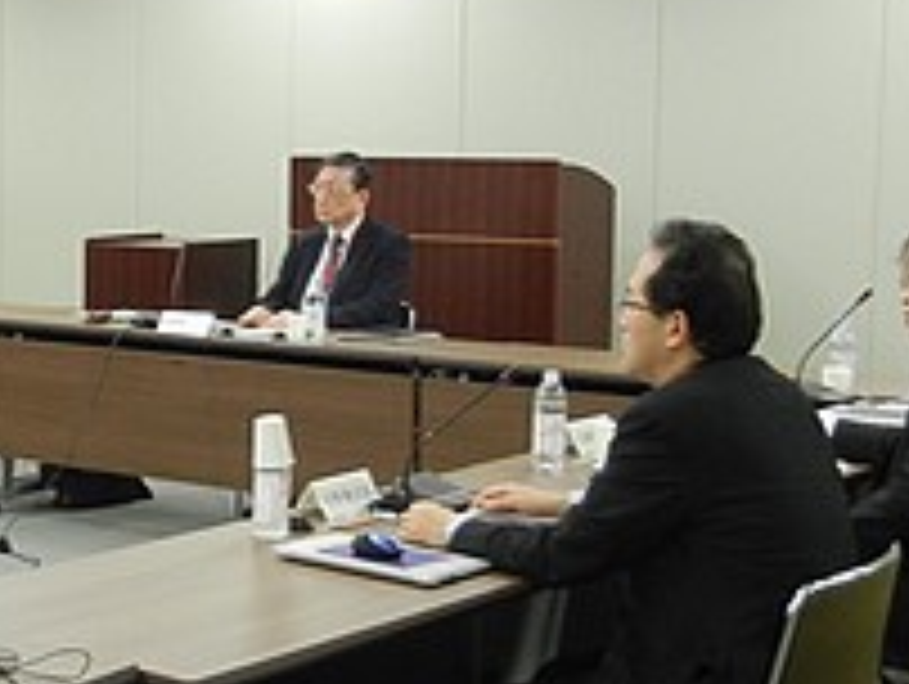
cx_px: -126
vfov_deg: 17.8
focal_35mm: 83
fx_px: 2182
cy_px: 374
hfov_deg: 22.1
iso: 326
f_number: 3.5
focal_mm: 5.4
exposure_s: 1/30
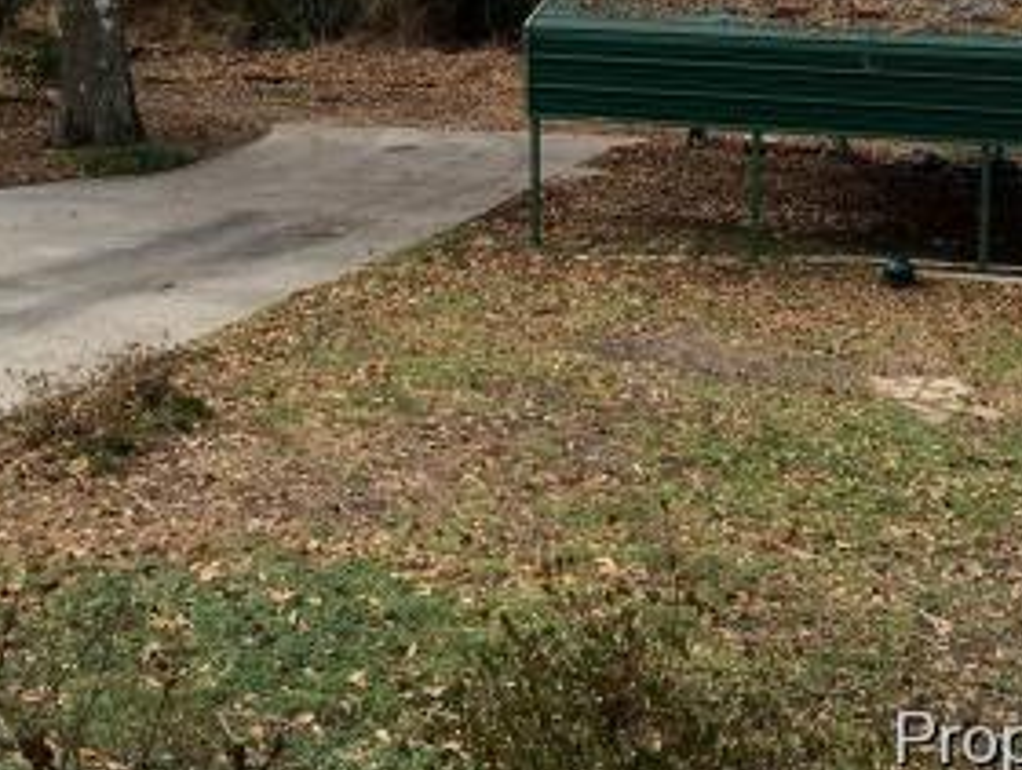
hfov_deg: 32.1
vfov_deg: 23.6
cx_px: 551
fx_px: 1774
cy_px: 26
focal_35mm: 60
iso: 32
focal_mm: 4.15
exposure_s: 1/892
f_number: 2.2
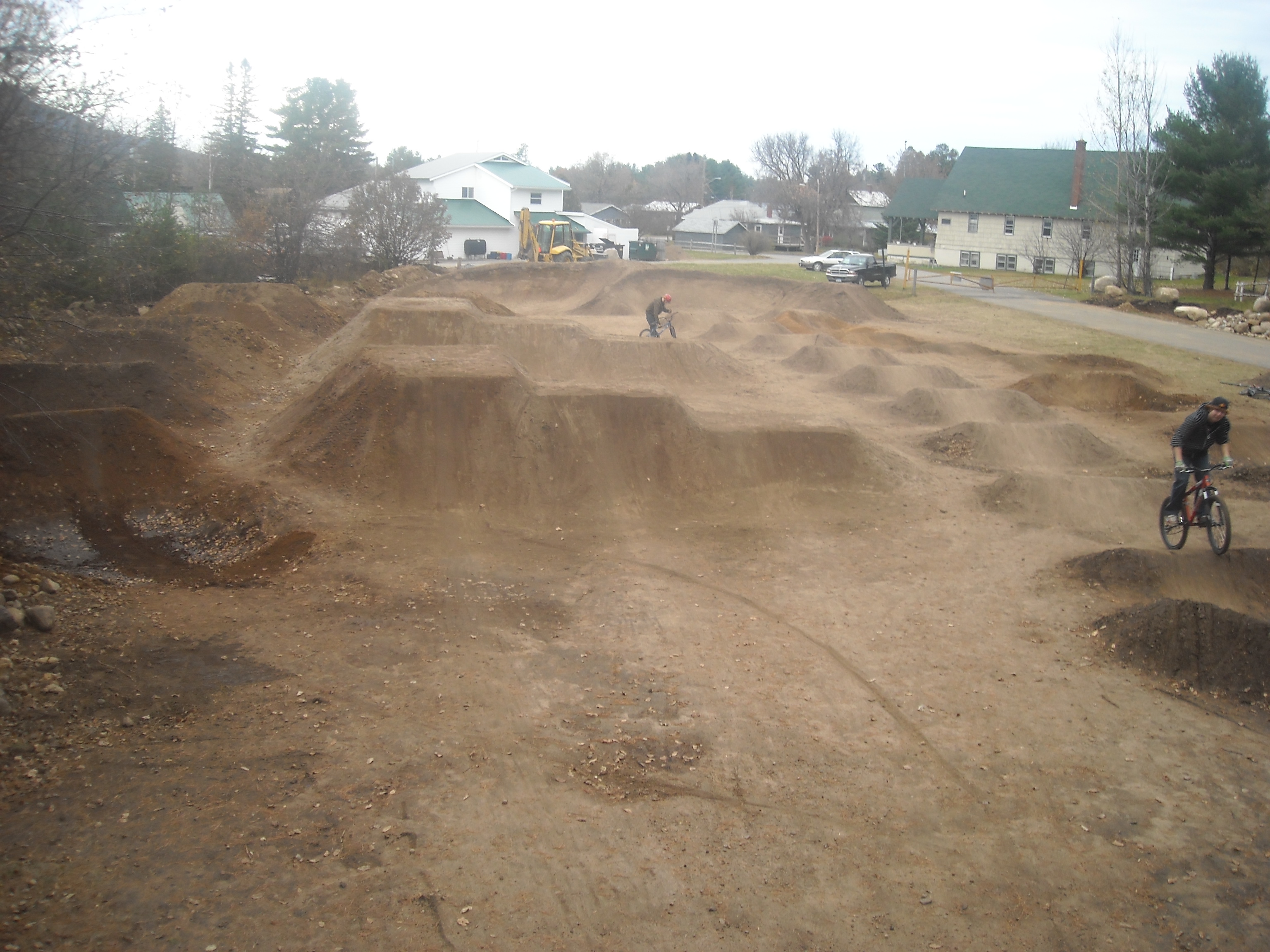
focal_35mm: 35
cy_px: 476
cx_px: 635
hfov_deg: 52.6
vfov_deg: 40.7
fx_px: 1284
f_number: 2.8
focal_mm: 5.7
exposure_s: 1/54
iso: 64
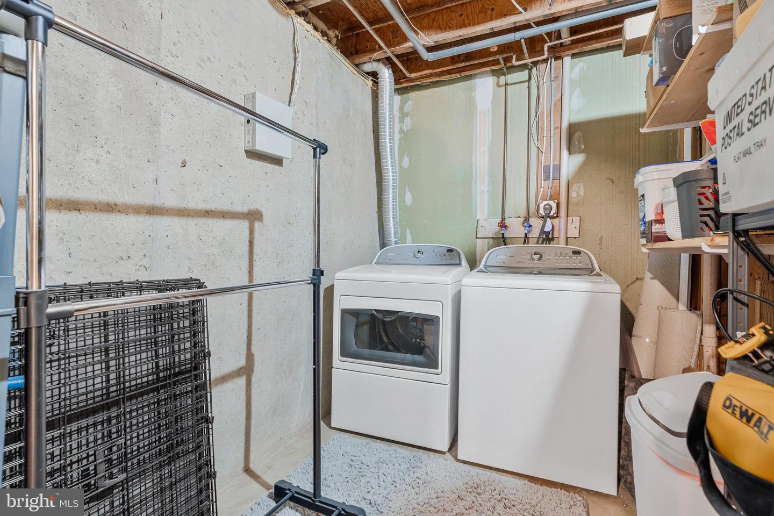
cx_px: 387
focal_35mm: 16
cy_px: 258
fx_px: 344
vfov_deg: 73.7
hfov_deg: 96.7
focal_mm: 16
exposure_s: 1/1.67
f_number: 7.1
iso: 1250
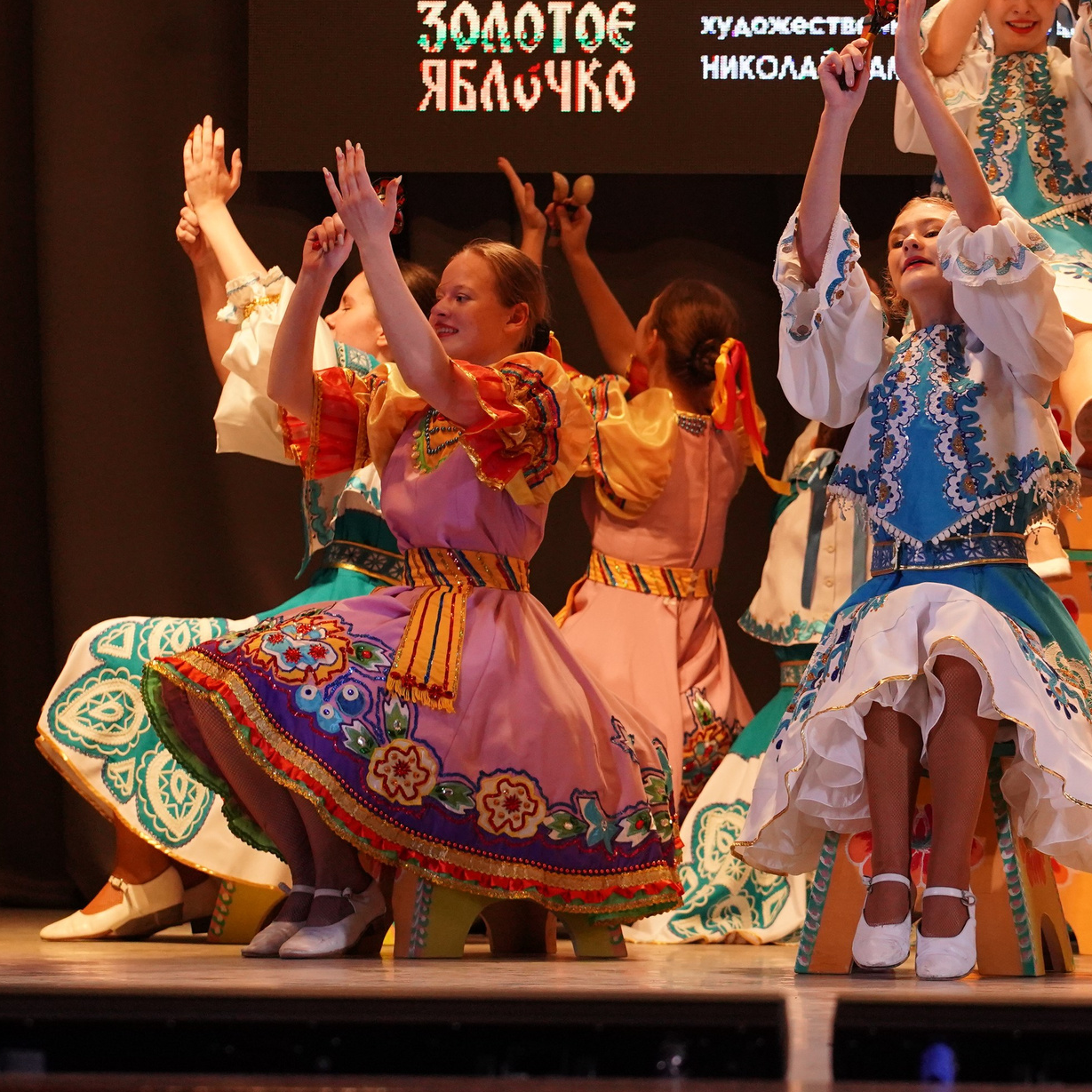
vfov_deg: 9.1
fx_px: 6888
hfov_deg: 9.0
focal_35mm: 193
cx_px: 898
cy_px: 505
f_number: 5
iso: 3200
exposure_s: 1/640
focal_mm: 109
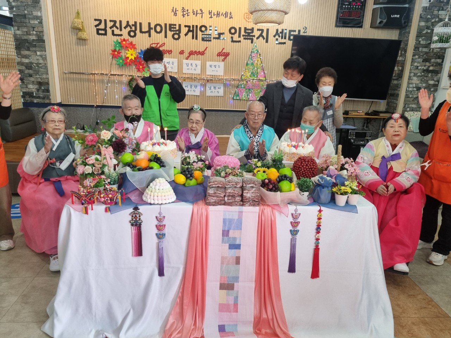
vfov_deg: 53.1
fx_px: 339
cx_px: 226
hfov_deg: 67.3
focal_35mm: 26
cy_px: 169
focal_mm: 5.4
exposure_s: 1/120
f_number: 1.8
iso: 160
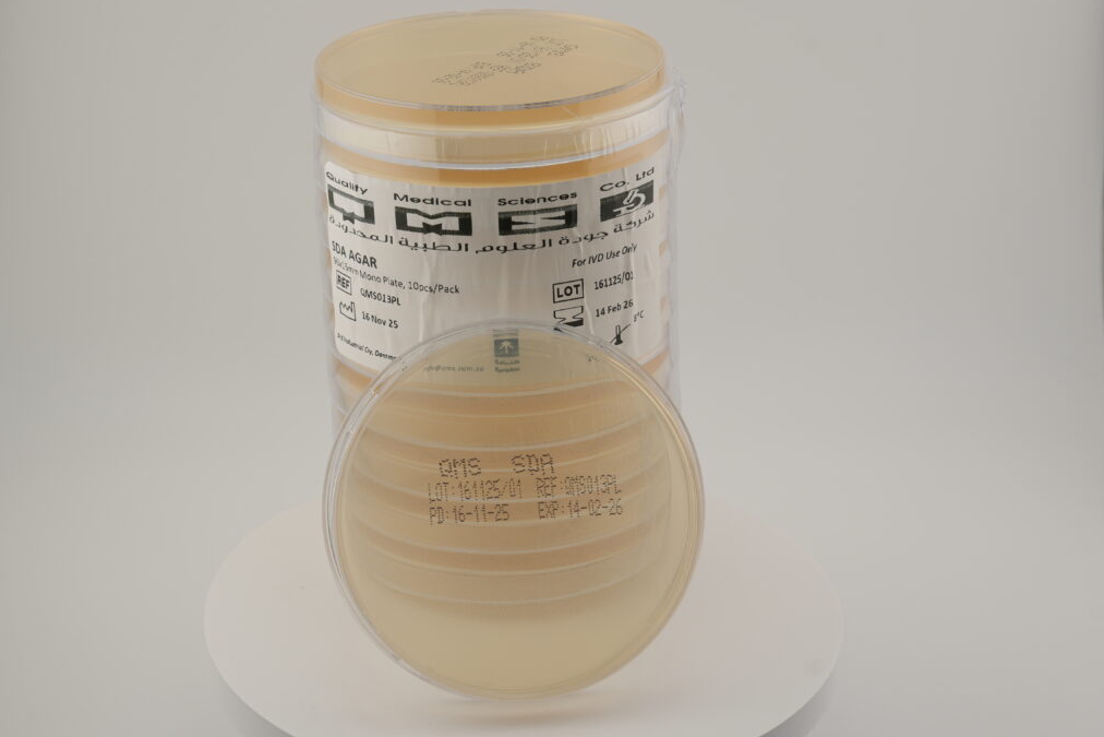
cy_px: 368
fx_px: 2607
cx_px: 551
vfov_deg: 16.1
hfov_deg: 23.9
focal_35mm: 85
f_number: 8
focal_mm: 56
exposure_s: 1/160
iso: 100
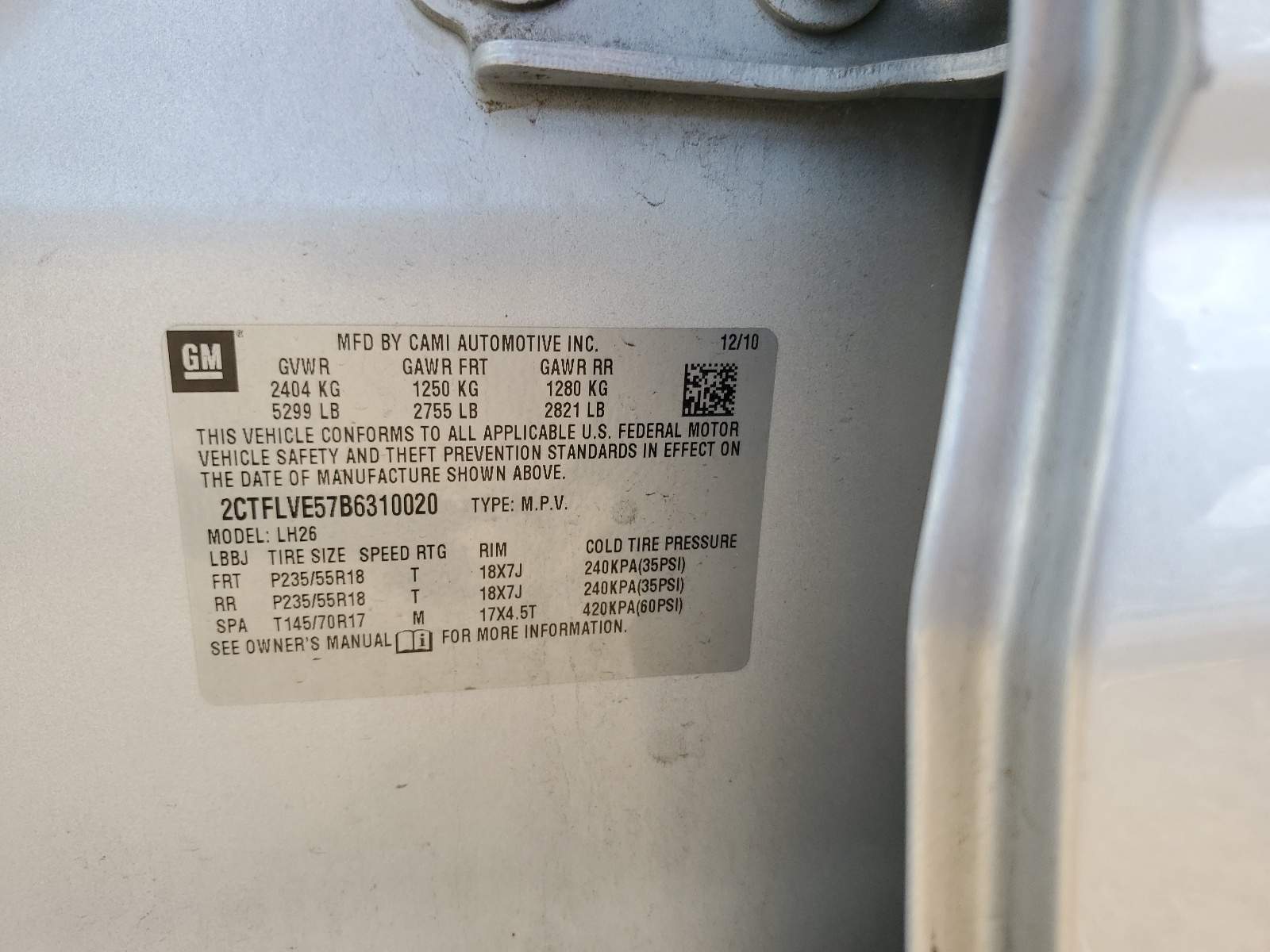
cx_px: 635
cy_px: 476
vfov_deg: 53.1
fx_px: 954
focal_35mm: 26
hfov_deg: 67.3
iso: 50
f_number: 1.5
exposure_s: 1/286
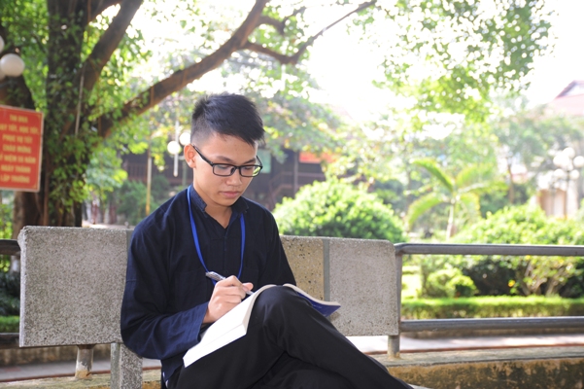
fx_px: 940
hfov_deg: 34.5
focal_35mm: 58
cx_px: 292
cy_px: 194
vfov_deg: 23.4
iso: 200
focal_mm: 58
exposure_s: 1/50
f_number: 4.5
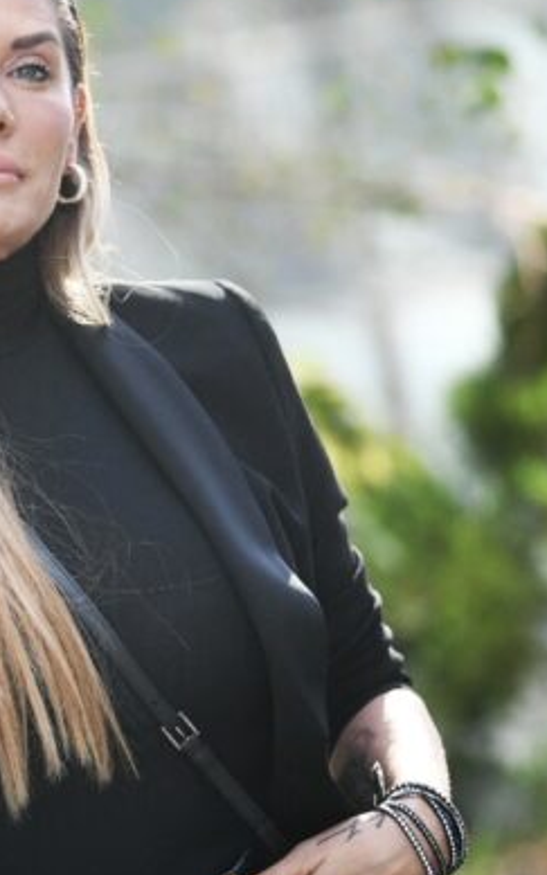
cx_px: -131
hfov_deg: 4.8
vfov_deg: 7.7
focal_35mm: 274
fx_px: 6538
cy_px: 375
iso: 2000
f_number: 2.8
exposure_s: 1/2500
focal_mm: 102
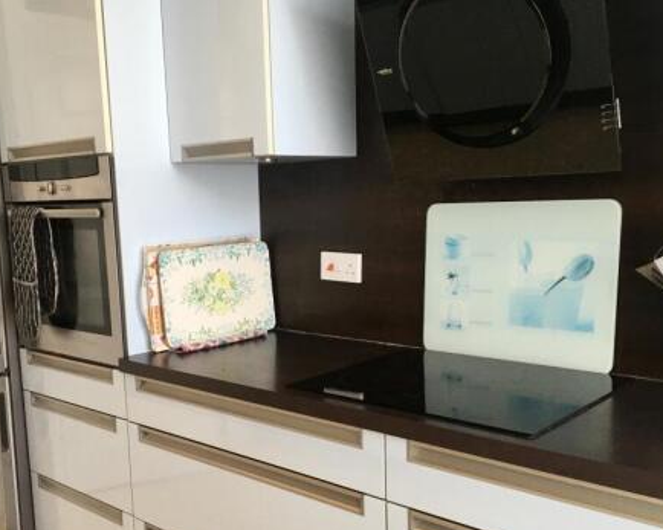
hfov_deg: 47.7
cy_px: 322
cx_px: 274
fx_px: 745
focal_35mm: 38
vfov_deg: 39.0
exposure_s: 1/30
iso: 32
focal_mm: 4.15
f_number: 2.2
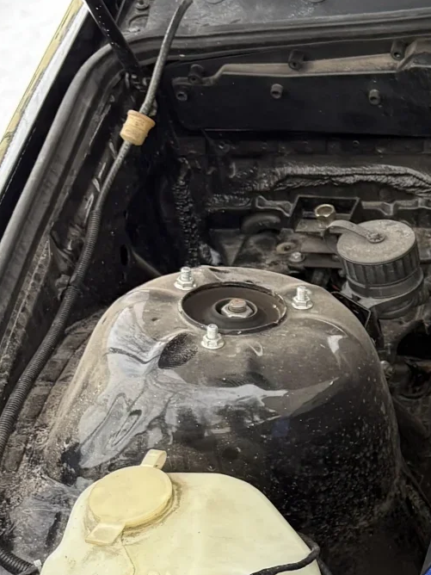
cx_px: 800
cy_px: 416
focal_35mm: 92
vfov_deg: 21.2
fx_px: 1527
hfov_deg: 14.1
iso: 100
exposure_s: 1/172
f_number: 1.78
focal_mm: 6.76
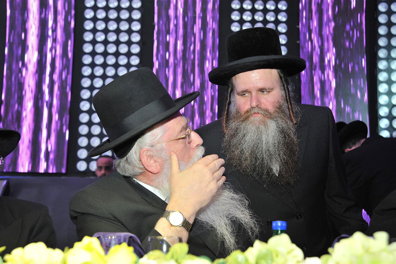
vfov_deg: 26.9
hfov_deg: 39.6
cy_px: 132
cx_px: 198
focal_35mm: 50
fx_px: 550
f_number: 5.6
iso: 1600
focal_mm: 50
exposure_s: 1/160
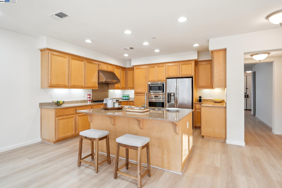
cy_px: 94
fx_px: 141
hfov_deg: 90.0
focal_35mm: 18
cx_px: 141
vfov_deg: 67.4
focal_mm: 18
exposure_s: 1/30
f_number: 5.6
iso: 320
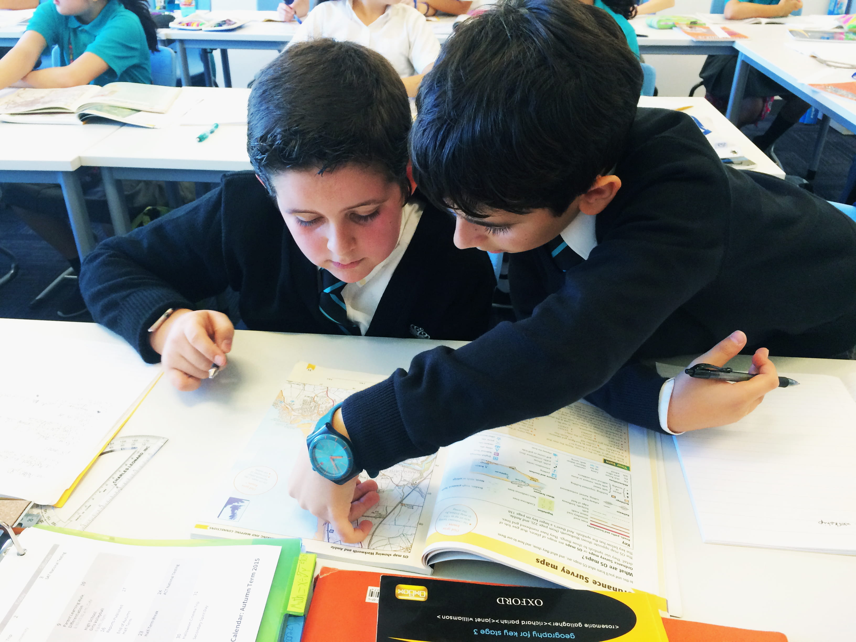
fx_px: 717
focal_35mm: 29
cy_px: 321
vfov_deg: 48.2
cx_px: 428
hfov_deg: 61.7
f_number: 2.2
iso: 50
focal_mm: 4.15
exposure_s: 1/30
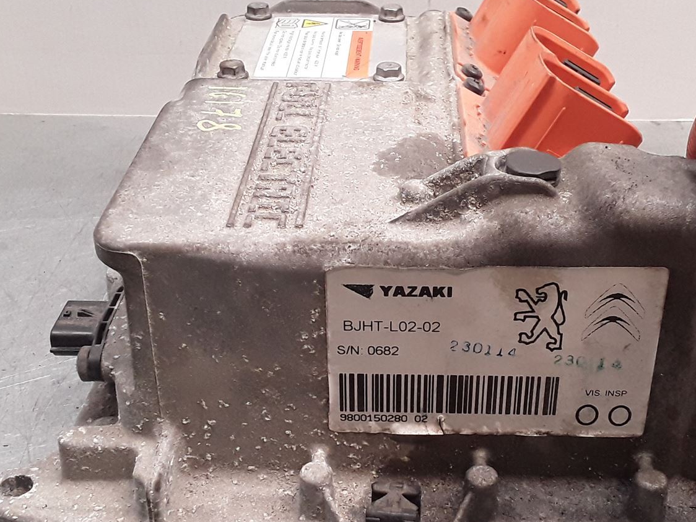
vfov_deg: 28.3
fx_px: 1025
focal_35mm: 51
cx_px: 370
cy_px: 358
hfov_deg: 37.5
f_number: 1.9
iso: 100
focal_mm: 2.91
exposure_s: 1/100
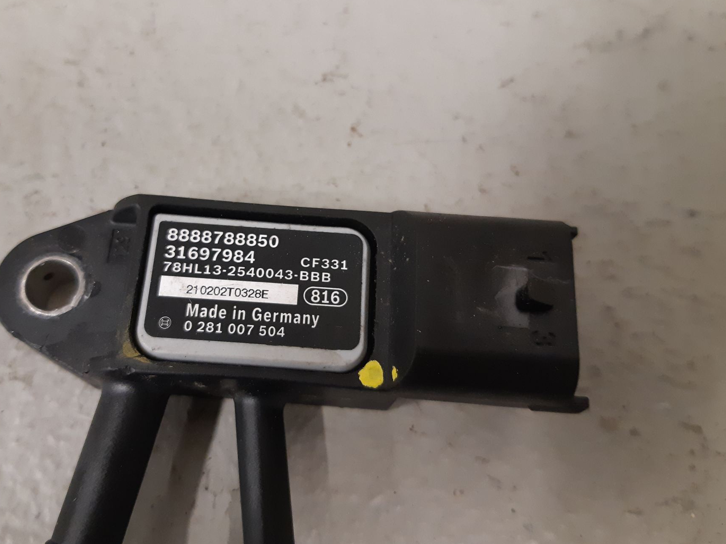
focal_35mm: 31
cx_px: 299
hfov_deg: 58.0
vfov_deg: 45.3
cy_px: 238
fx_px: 650
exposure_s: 1/50
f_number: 1.7
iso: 250
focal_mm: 3.93
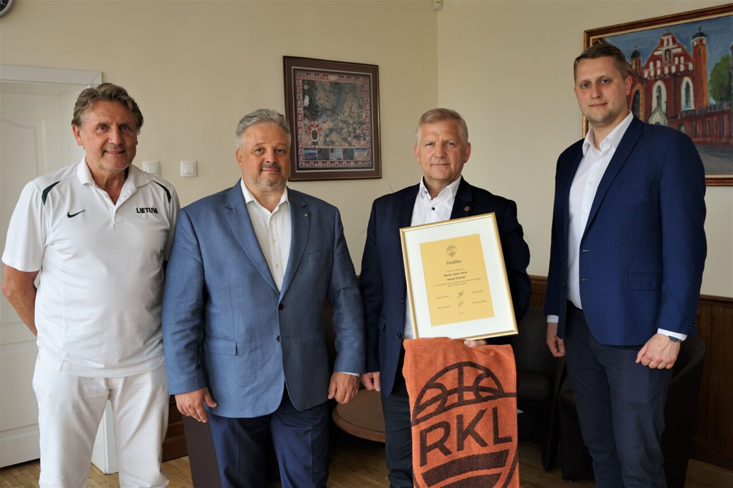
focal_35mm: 34
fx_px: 692
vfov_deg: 38.9
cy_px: 244
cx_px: 366
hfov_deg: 55.8
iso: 100
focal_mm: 34
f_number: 4.5
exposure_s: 1/60
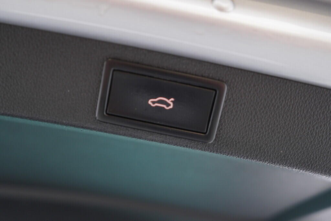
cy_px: 110
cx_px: 166
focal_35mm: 36
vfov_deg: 36.9
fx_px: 331
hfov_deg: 53.1
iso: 200
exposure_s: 1/40
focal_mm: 24
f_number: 2.8
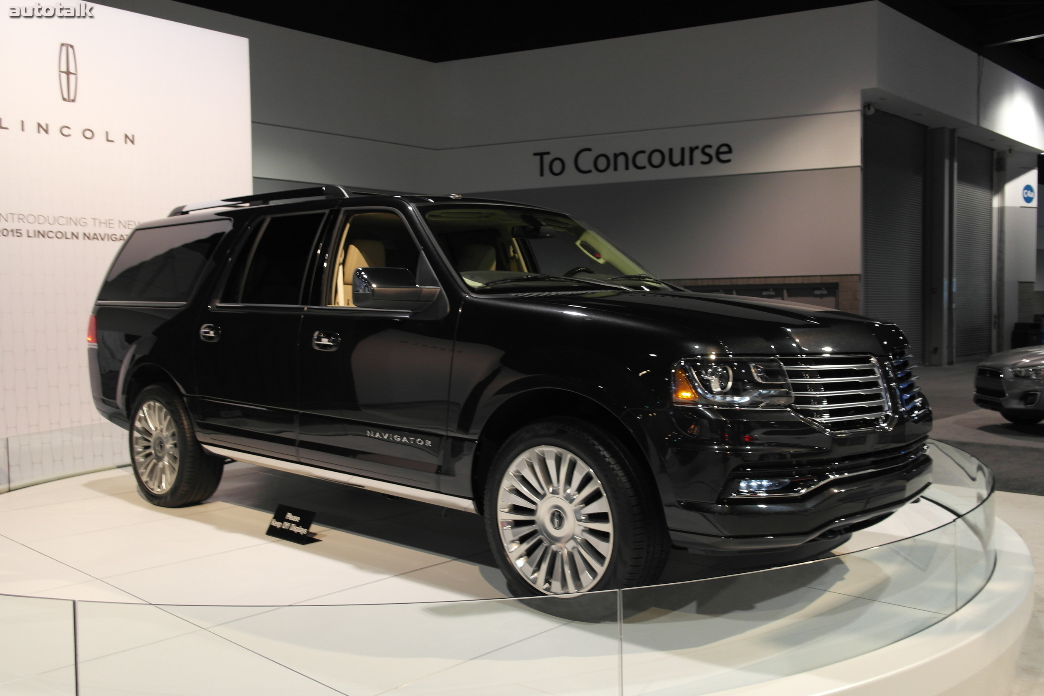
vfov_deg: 43.6
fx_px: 870
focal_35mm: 30
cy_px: 348
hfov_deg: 61.9
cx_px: 522
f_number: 3.5
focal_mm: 20
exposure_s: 1/50
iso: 400
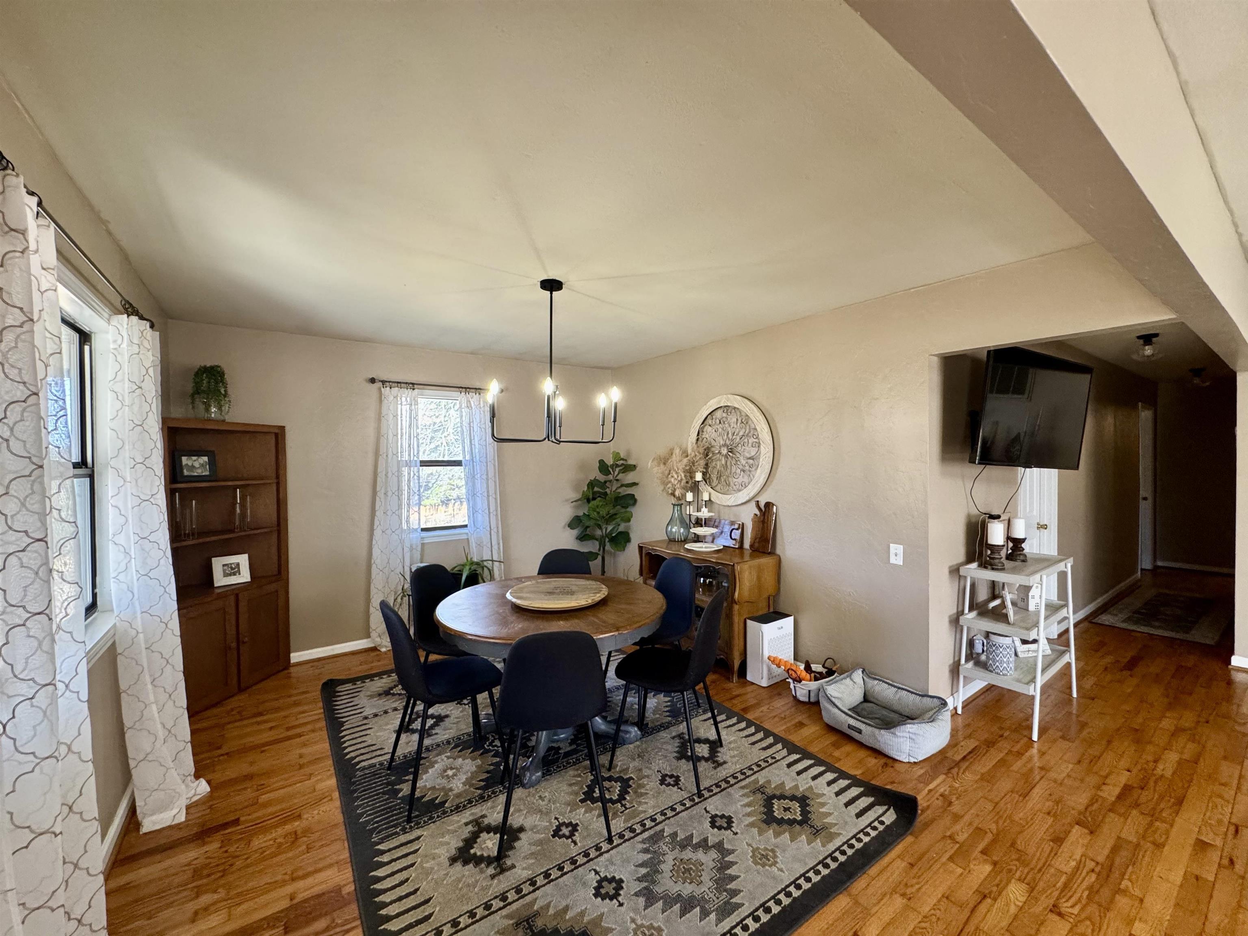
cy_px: 468
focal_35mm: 14
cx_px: 624
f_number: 2.2
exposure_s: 1/120
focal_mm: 2.22
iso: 320
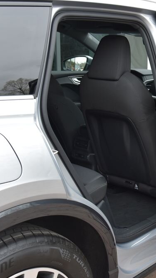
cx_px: 175
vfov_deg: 37.2
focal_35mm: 56
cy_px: 139
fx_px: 412
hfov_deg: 20.4
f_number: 6.3
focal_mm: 35
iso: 500
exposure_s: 1/160
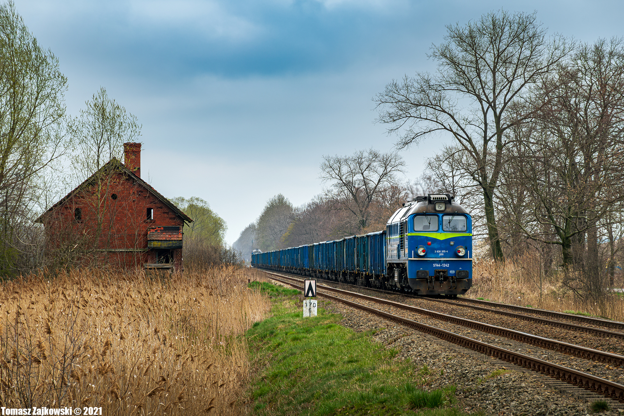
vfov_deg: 9.7
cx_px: 312
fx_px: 2461
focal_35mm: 142
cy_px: 208
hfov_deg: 14.4
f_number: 8
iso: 200
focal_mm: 95
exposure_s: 1/400
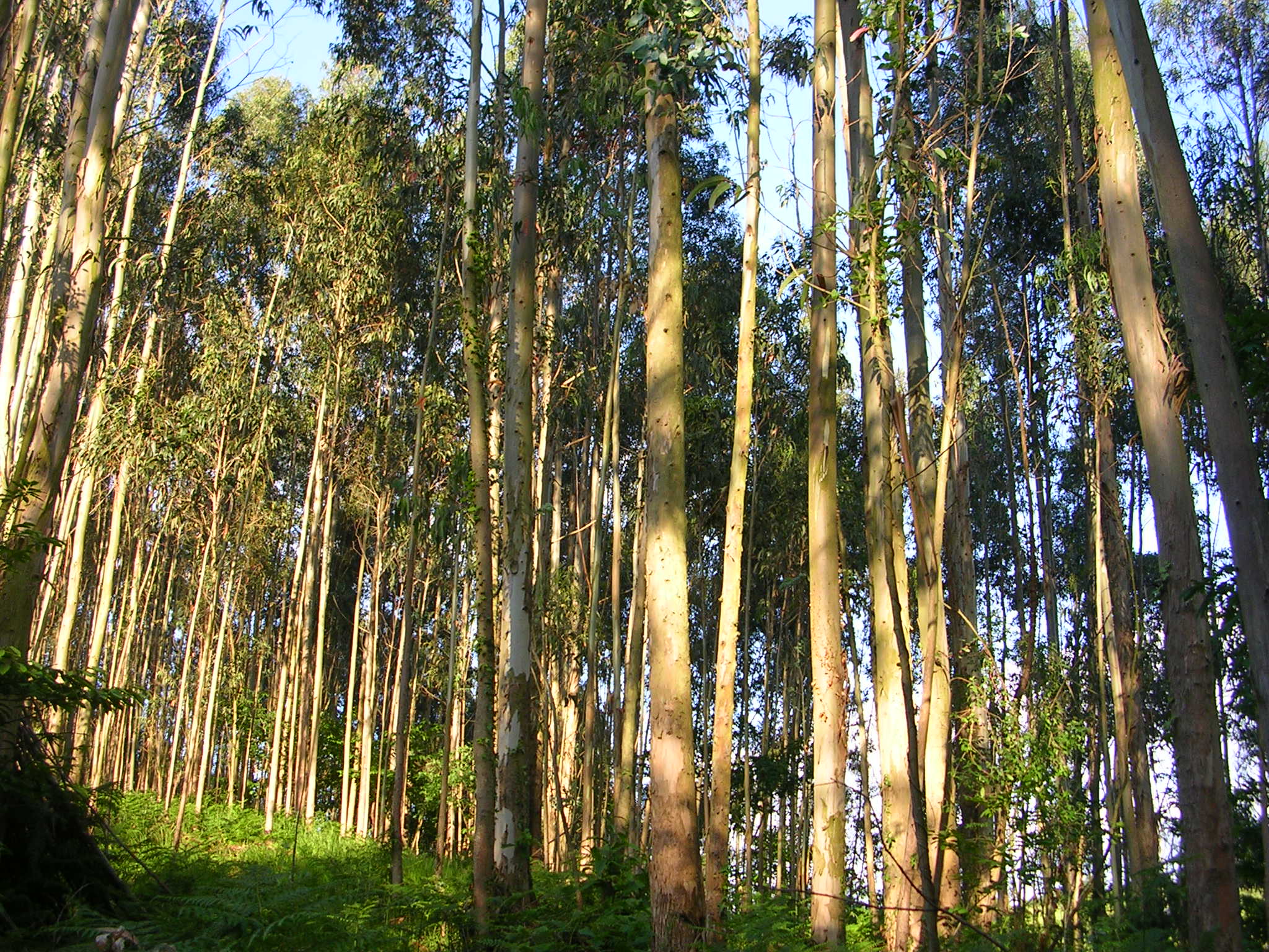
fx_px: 1393
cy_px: 476
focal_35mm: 38
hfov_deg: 49.0
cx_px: 634
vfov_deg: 37.7
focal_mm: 5.8
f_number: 2.8
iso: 50
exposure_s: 1/154
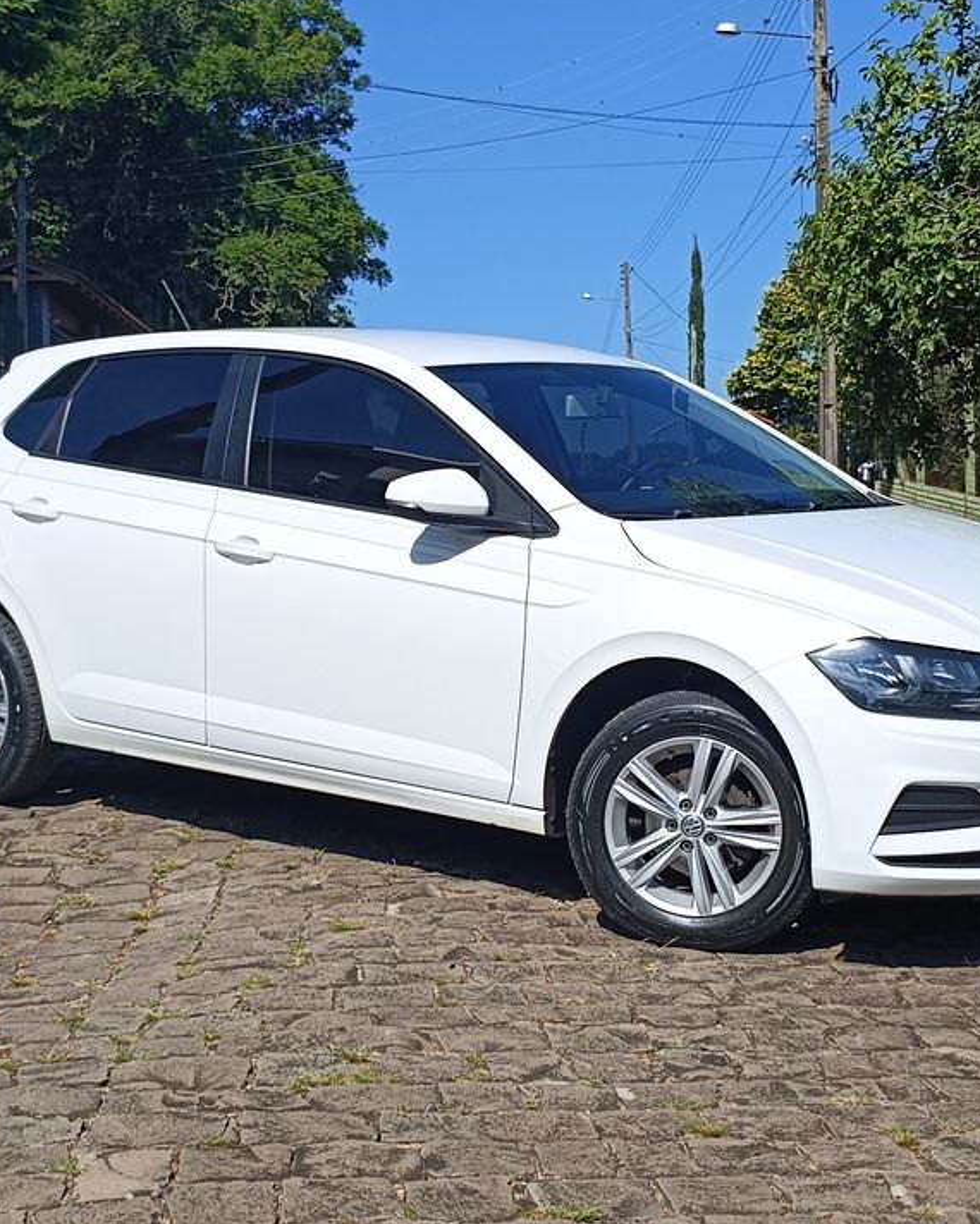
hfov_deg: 43.3
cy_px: 609
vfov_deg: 52.8
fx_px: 1232
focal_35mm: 34
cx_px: 527
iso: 51
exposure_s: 1/2160
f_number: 1.5
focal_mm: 4.94
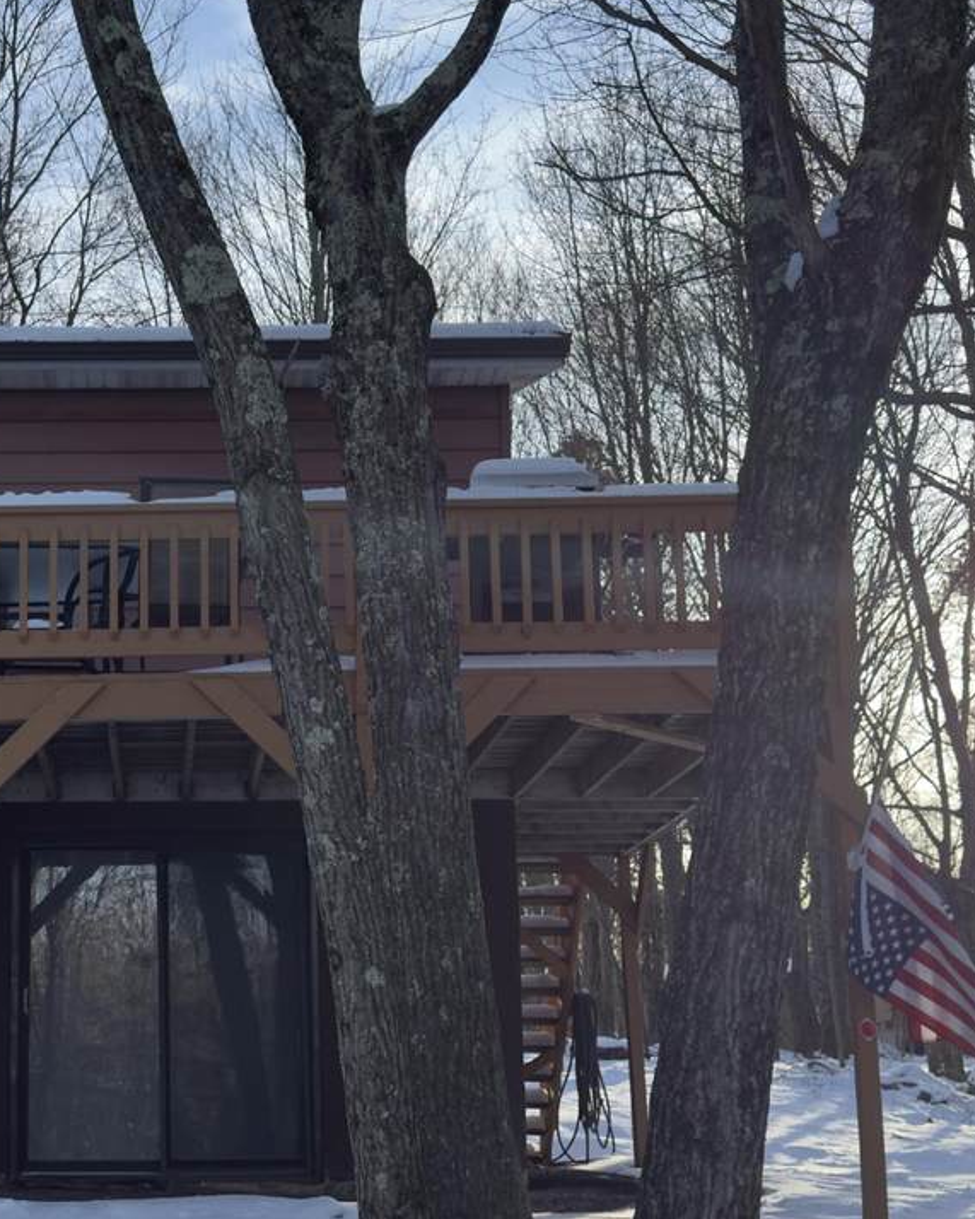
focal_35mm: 42
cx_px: -53
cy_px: 770
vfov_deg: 43.4
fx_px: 1515
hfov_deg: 32.2
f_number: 1.78
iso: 80
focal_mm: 6.76
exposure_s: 1/1416
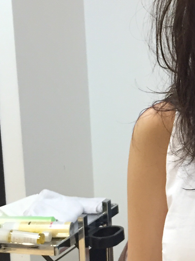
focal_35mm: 98
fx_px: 736
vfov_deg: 20.0
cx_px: 296
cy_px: 142
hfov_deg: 14.1
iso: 125
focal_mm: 4.15
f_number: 2.2
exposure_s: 1/30
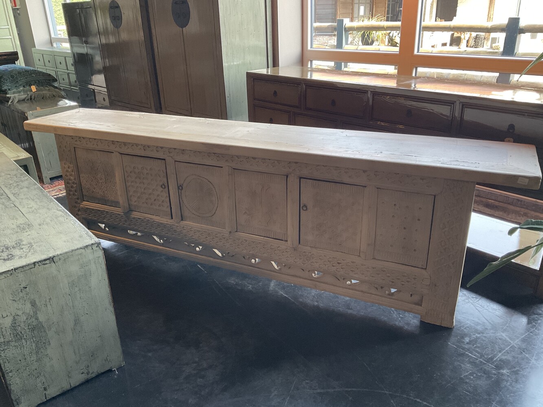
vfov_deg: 48.2
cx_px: 272
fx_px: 455
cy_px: 204
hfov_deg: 61.7
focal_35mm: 29
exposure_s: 1/60
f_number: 1.8
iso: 80
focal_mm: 3
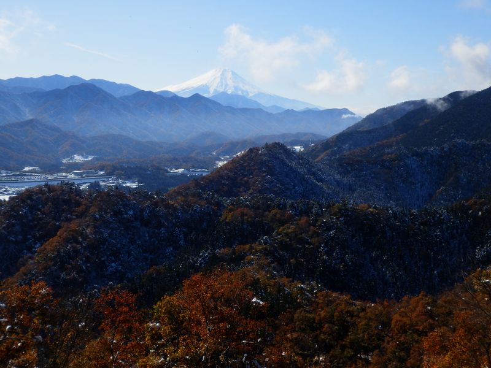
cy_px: 184
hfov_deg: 30.7
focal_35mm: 63
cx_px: 246
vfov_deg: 23.3
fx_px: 894
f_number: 4.6
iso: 80
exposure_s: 1/800
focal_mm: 11.1
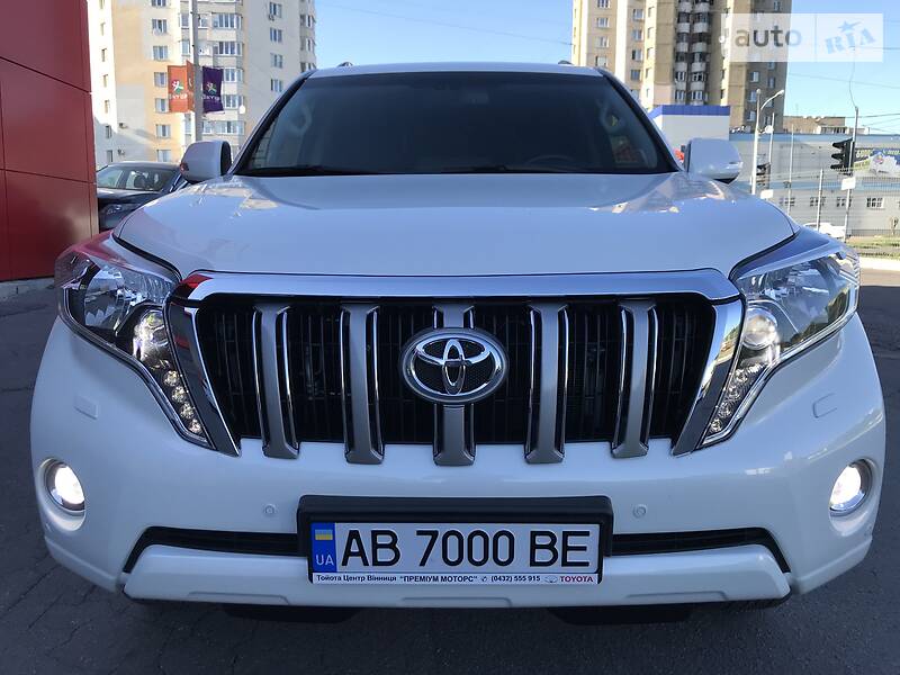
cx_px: 450
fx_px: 728
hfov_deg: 63.4
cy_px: 338
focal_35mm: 28
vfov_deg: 49.7
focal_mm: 4
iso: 20
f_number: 1.8
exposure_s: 1/647
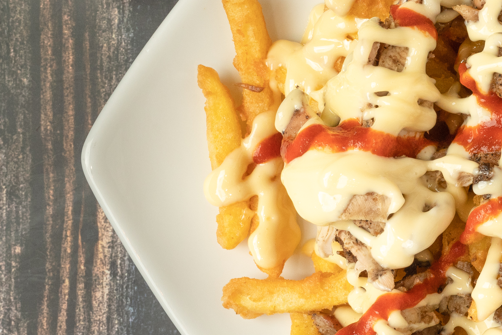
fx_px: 1548
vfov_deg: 12.3
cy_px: 158
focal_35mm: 111
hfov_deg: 16.5
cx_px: 795
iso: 640
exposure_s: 1/8
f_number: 13
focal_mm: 35
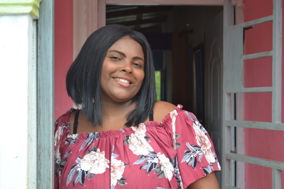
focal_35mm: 68
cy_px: 94
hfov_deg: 29.9
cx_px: 142
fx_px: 532
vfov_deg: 20.2
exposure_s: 1/100
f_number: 5.3
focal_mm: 45
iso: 400
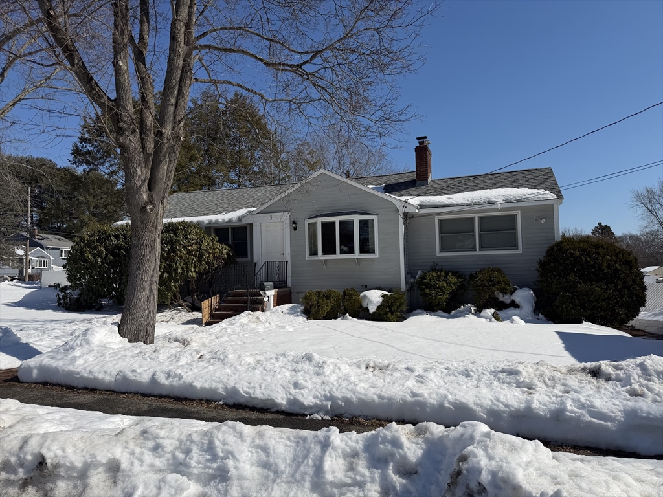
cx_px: 332
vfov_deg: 56.8
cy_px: 248
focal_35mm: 24
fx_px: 460
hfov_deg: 71.6
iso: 80
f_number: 1.78
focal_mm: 6.76
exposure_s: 1/14286
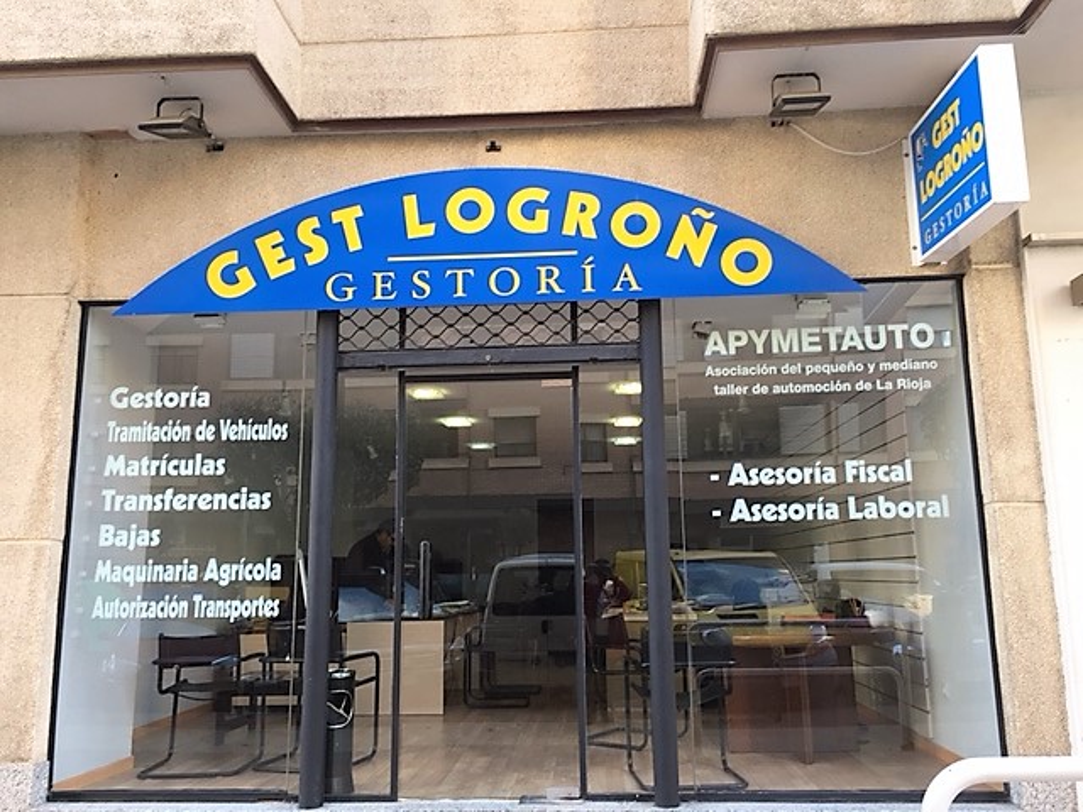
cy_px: 406
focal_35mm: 29
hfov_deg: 61.7
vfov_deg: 48.2
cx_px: 542
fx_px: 907
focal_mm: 4.15
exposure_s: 1/50
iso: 32
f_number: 2.2
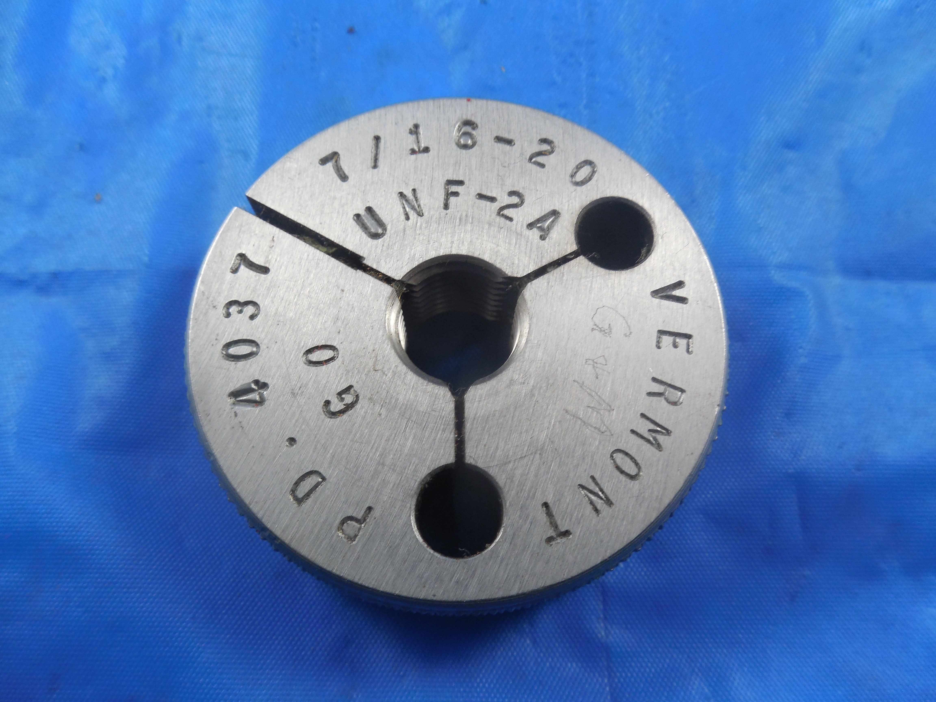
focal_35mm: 25
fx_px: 676
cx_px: 468
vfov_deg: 54.9
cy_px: 351
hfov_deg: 69.4
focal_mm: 4.5
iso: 200
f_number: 3.3
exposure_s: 1/30
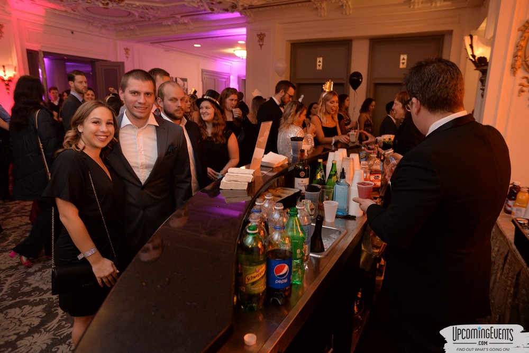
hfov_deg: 84.0
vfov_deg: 61.9
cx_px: 264
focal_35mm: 20
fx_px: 294
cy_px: 176
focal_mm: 20
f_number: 4
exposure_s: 1/40
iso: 2000
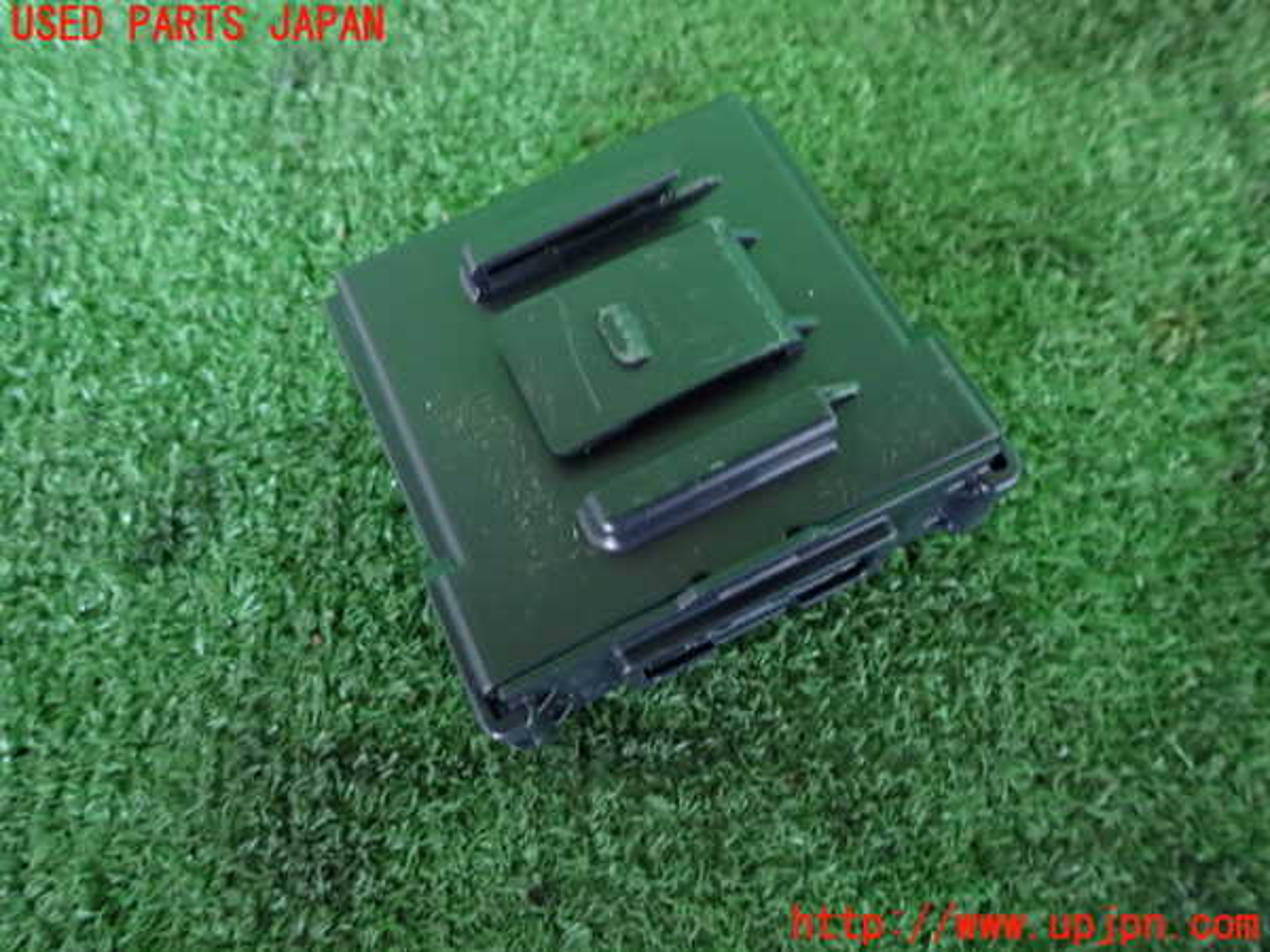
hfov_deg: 69.4
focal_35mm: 25
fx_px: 917
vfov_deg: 54.9
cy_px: 476
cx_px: 635
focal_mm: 4.5
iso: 800
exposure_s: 1/25
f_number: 2
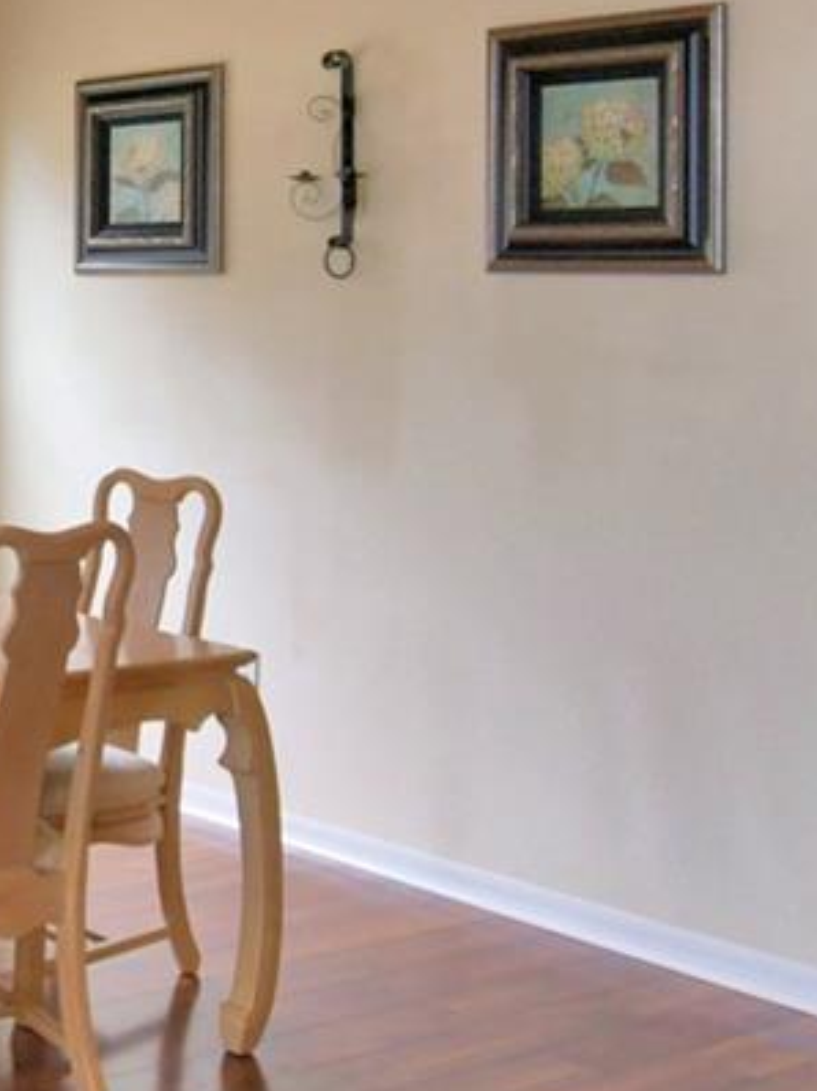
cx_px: -296
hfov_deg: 22.1
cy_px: 215
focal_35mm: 58
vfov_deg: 32.3
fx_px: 1827
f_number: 4.5
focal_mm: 10
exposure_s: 1/125
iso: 360
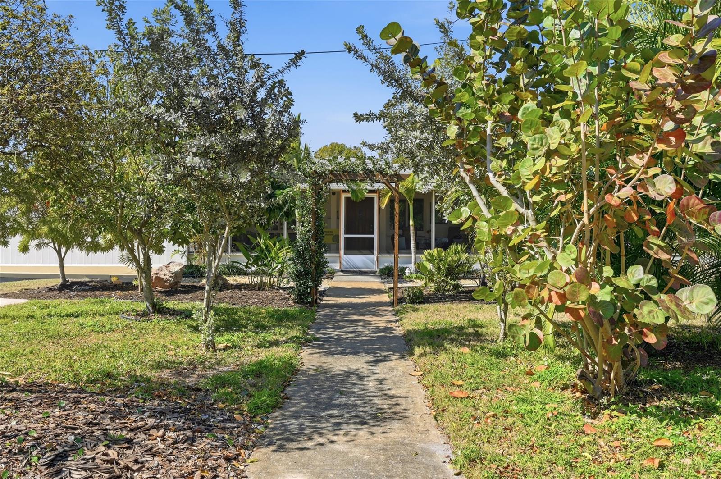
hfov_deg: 62.0
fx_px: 600
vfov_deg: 43.5
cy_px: 240
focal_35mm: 30
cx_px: 360
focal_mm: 30
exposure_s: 1/5000
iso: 250
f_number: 9
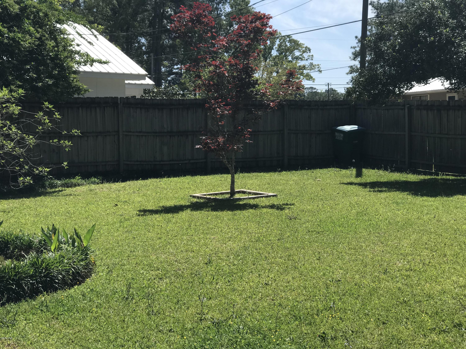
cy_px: 174
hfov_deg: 33.8
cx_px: 233
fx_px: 767
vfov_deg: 25.7
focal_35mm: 57
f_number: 2.8
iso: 20
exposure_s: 1/833
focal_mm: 6.6
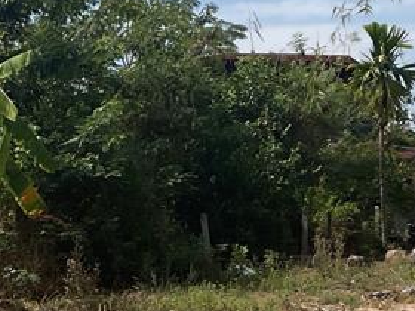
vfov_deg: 12.3
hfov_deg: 16.4
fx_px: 1427
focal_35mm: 119
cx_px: 90
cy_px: 312
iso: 16
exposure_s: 1/2538
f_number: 1.8
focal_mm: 3
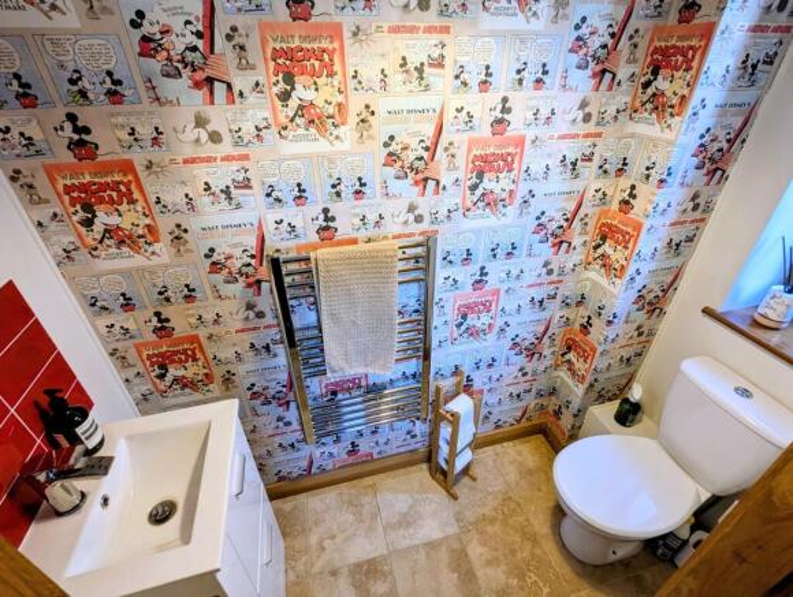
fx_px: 367
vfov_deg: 78.3
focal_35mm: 16
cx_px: 396
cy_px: 298
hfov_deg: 94.4
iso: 182
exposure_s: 1/45
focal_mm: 2.35
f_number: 2.2
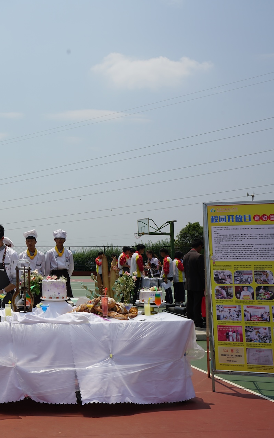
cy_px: 218
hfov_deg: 27.6
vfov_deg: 46.2
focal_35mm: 43
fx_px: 514
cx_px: -20
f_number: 13
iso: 100
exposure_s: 1/200
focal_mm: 28
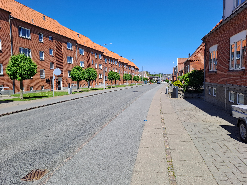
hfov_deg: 65.3
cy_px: 90
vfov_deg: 51.3
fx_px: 193
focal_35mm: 27
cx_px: 119
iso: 32
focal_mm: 4.65
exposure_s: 1/1387
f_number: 1.8
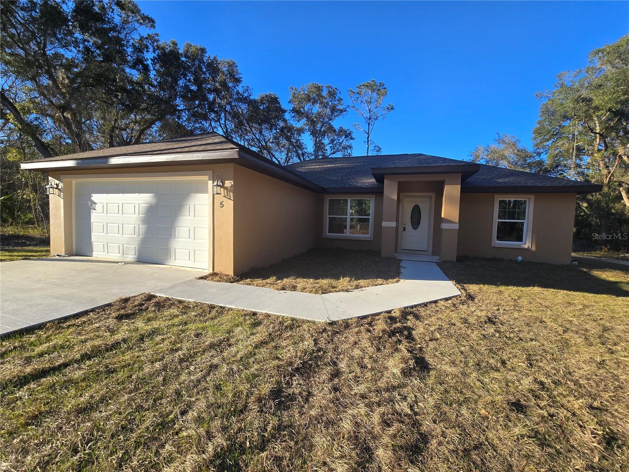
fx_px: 236
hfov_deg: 106.2
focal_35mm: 13
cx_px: 314
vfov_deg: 89.9
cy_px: 236
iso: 50
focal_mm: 2.2
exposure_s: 1/1105
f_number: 2.2
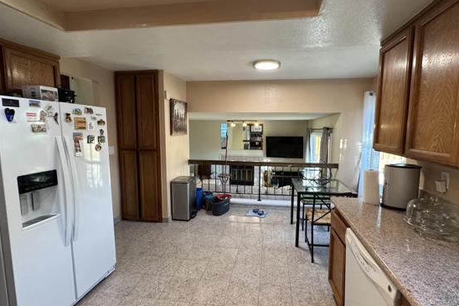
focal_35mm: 17
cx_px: 245
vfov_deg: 70.4
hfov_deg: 93.1
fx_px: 217
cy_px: 150
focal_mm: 2.22
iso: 200
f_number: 2.2
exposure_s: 1/60
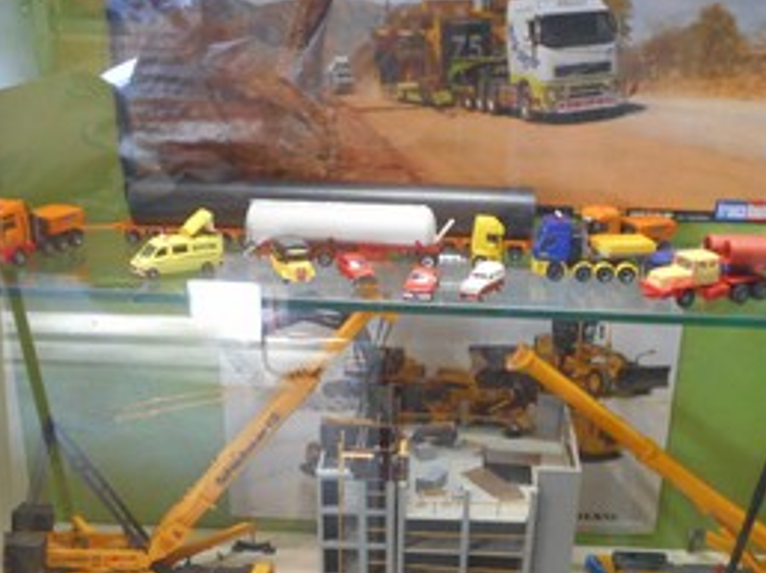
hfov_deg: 42.0
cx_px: 445
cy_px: 401
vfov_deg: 31.8
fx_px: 995
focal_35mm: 45
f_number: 4
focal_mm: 5.2
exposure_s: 1/8
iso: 500
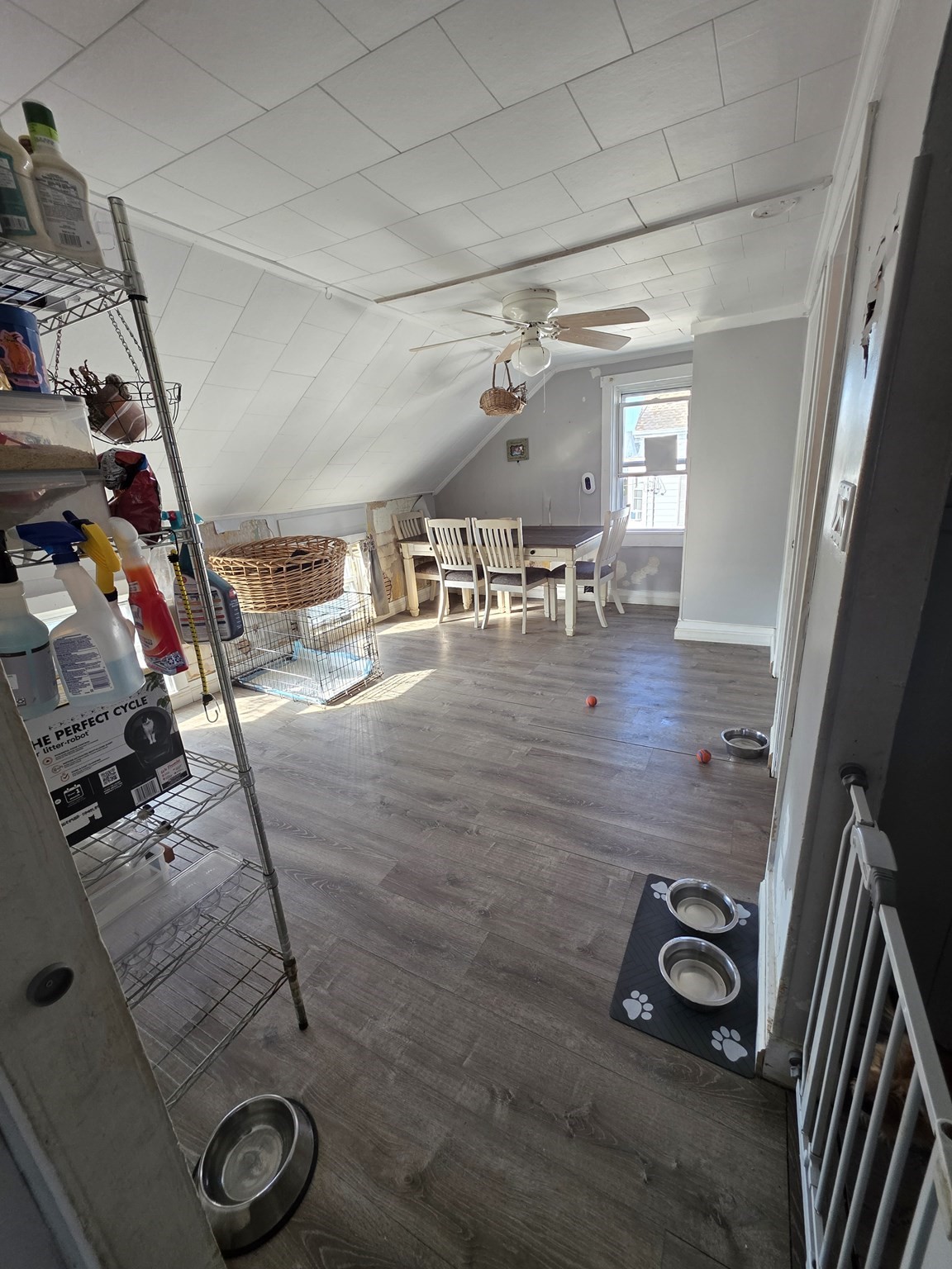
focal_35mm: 13
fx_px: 477
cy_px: 634
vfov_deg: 106.2
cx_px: 476
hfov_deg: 89.9
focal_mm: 2.2
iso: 125
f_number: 1.9
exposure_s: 1/120
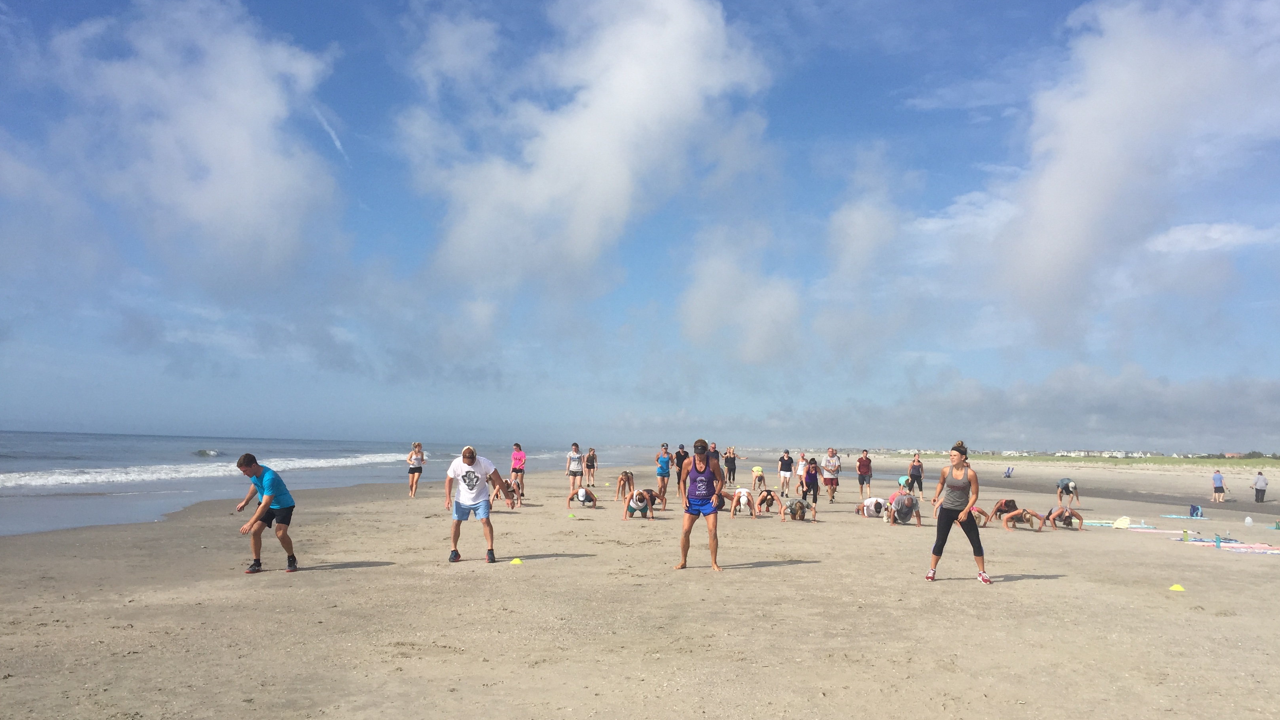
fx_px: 1086
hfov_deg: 61.0
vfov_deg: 36.7
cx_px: 647
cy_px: 355
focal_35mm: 32
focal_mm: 4.15
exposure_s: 1/3300
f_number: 2.2
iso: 32
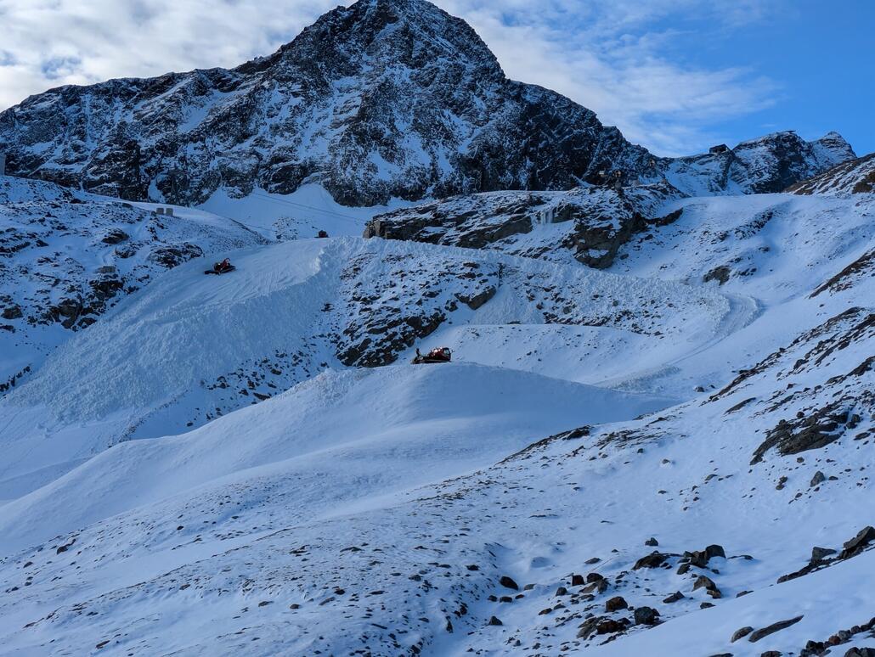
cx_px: 438
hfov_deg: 37.5
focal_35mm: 51
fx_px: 1290
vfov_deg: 28.6
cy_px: 328
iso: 46
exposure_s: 1/2268
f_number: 1.89
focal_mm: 5.43
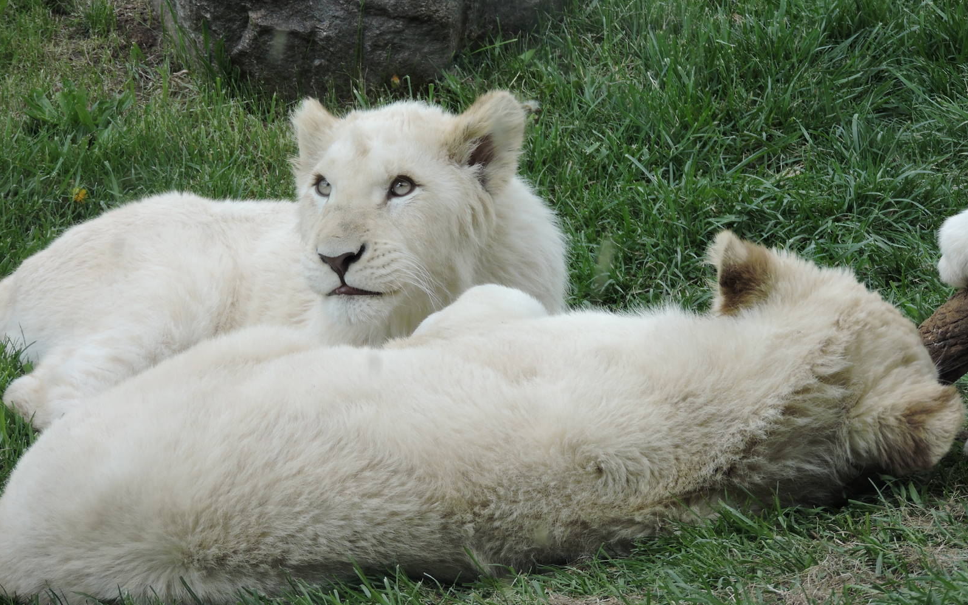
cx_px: 484
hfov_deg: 11.6
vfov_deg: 7.3
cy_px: 243
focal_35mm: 181
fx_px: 4775
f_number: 4.5
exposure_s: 1/250
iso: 100
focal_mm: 30.3
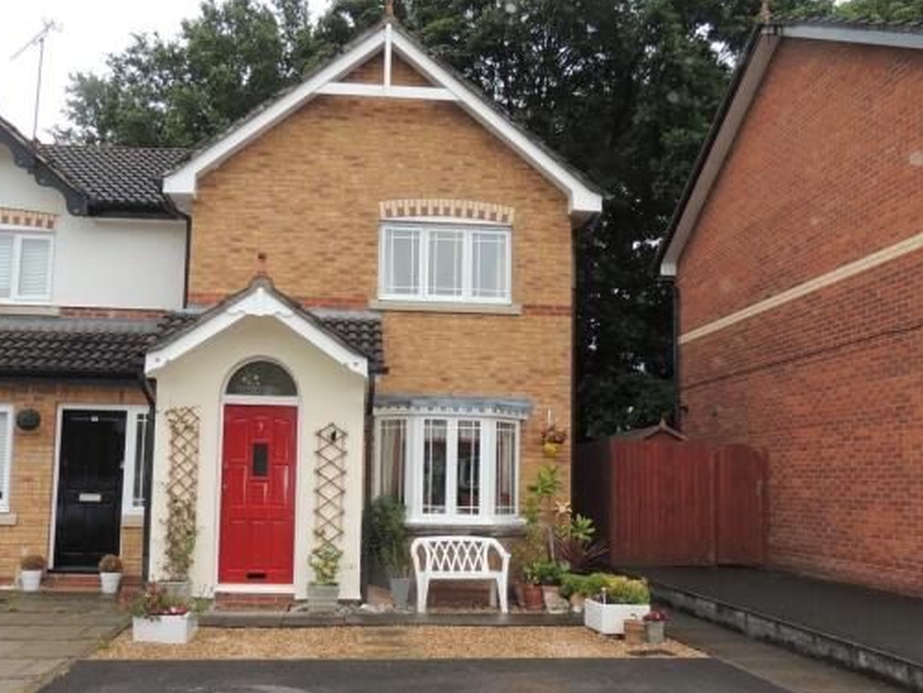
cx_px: 488
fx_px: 747
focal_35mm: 28
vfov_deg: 49.7
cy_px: 337
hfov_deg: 63.4
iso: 100
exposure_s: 1/200
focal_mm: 4.3
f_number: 3
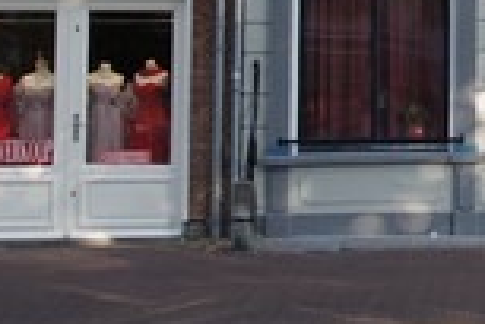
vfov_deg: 10.0
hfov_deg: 14.6
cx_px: 605
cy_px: -68
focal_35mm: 135
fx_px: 1819
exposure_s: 1/80
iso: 100
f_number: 5
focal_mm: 30
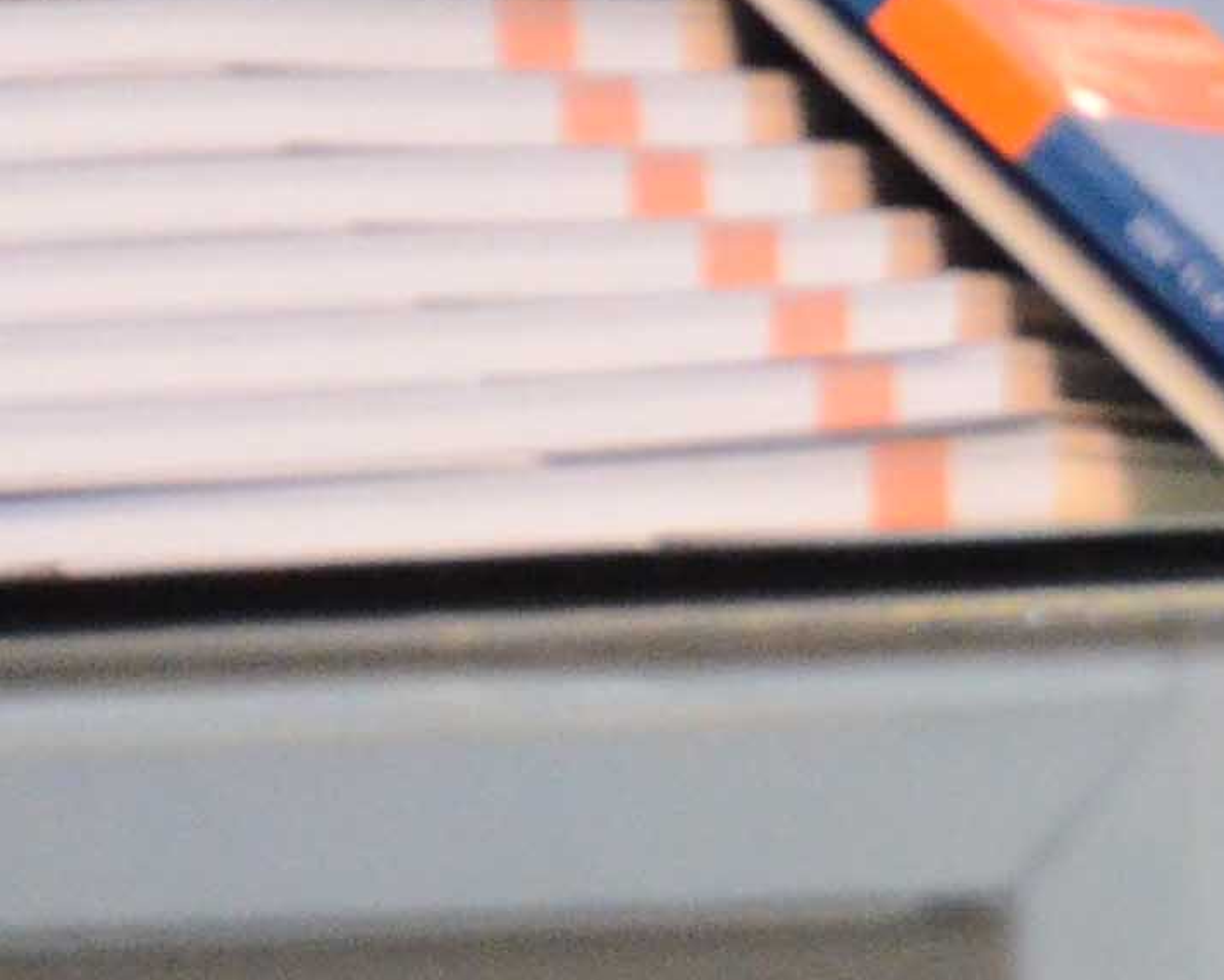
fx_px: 26457
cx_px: 1706
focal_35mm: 730
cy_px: -260
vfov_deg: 2.1
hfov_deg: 2.6
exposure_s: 1/160
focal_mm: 75
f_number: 5.6
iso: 2500
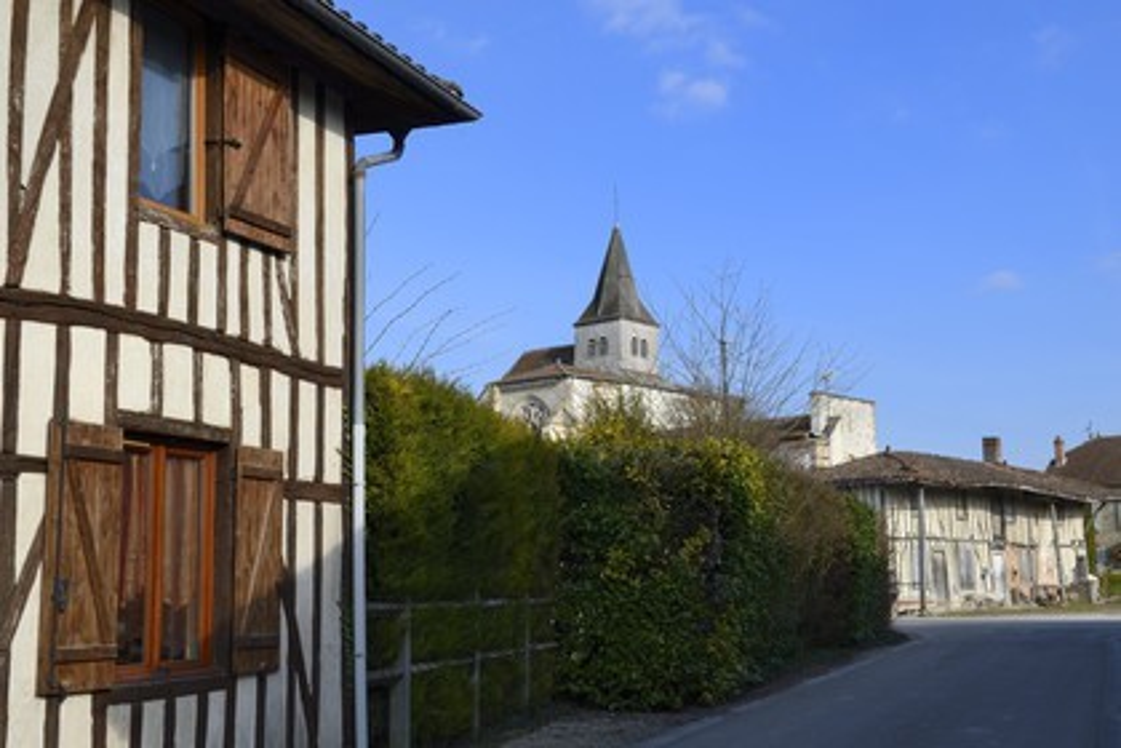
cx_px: 560
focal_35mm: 42
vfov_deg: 31.9
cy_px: 374
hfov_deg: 46.4
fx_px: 1308
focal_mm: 42
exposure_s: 1/250
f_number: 10
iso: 200
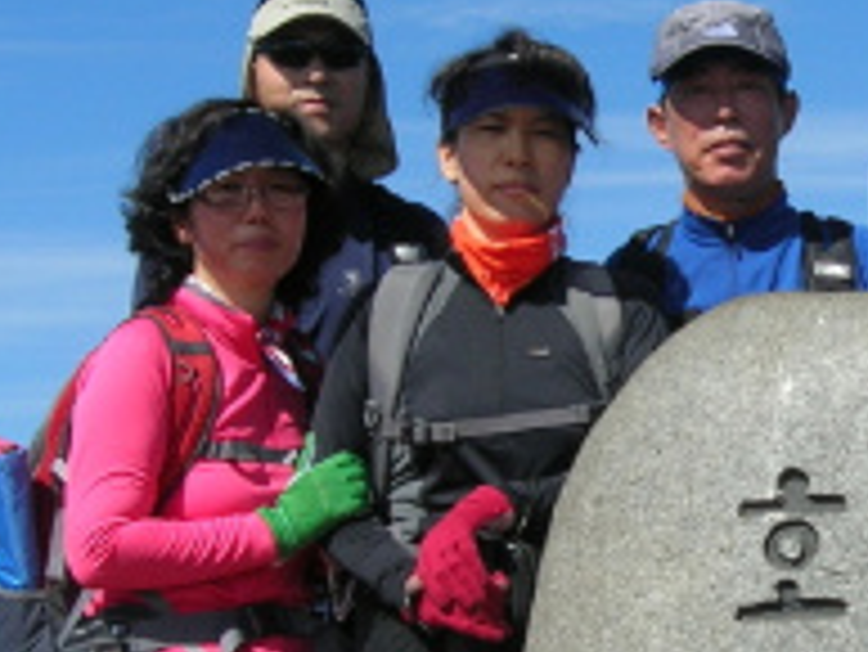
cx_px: 864
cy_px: 513
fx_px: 3161
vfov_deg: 11.7
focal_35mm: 126
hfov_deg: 15.4
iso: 64
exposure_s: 1/685
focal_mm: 7.8
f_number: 4.8
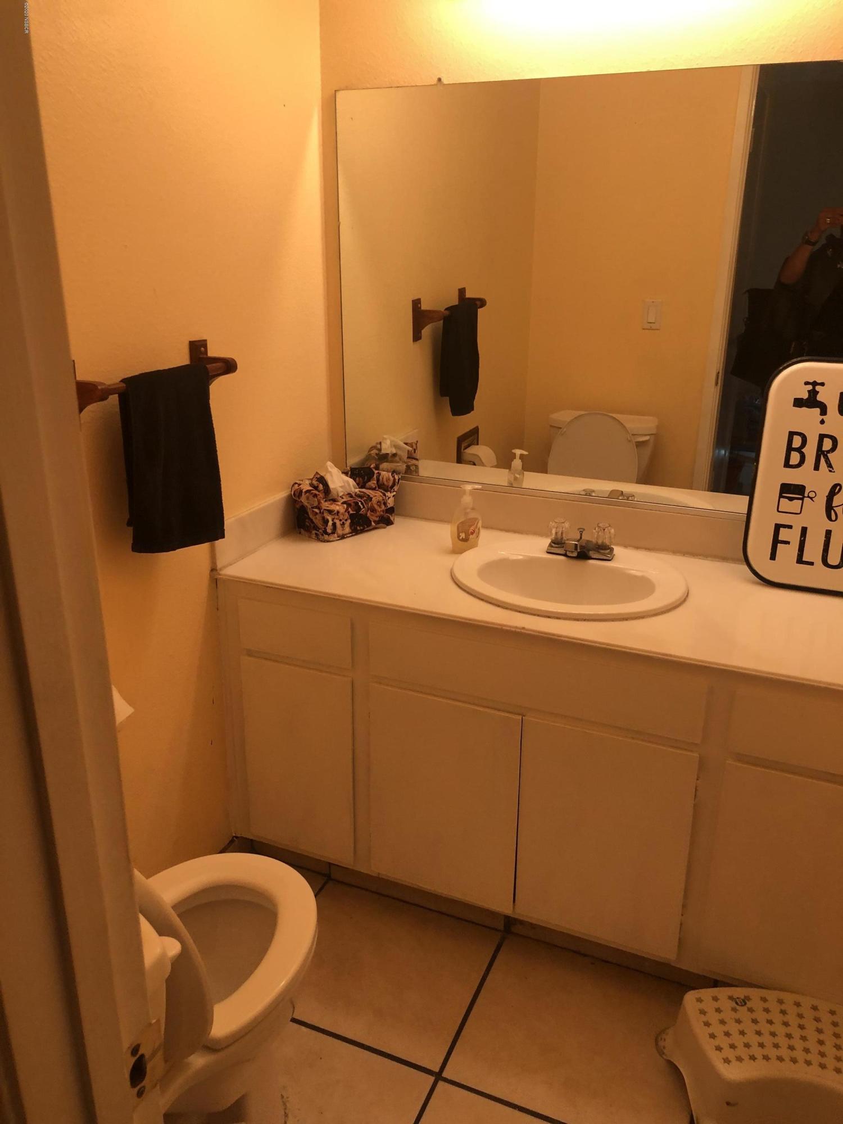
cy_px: 562
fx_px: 909
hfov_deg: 49.7
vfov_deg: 63.4
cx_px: 422
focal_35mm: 28
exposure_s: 1/30
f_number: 1.8
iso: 40
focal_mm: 4
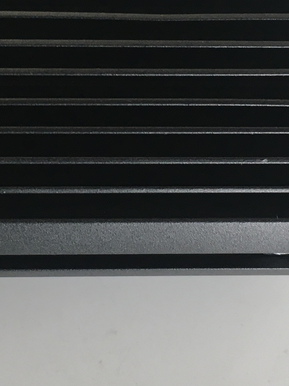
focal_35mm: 87
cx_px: 47
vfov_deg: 22.4
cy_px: 114
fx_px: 968
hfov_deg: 16.8
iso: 80
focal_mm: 4.15
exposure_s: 1/33
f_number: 2.2
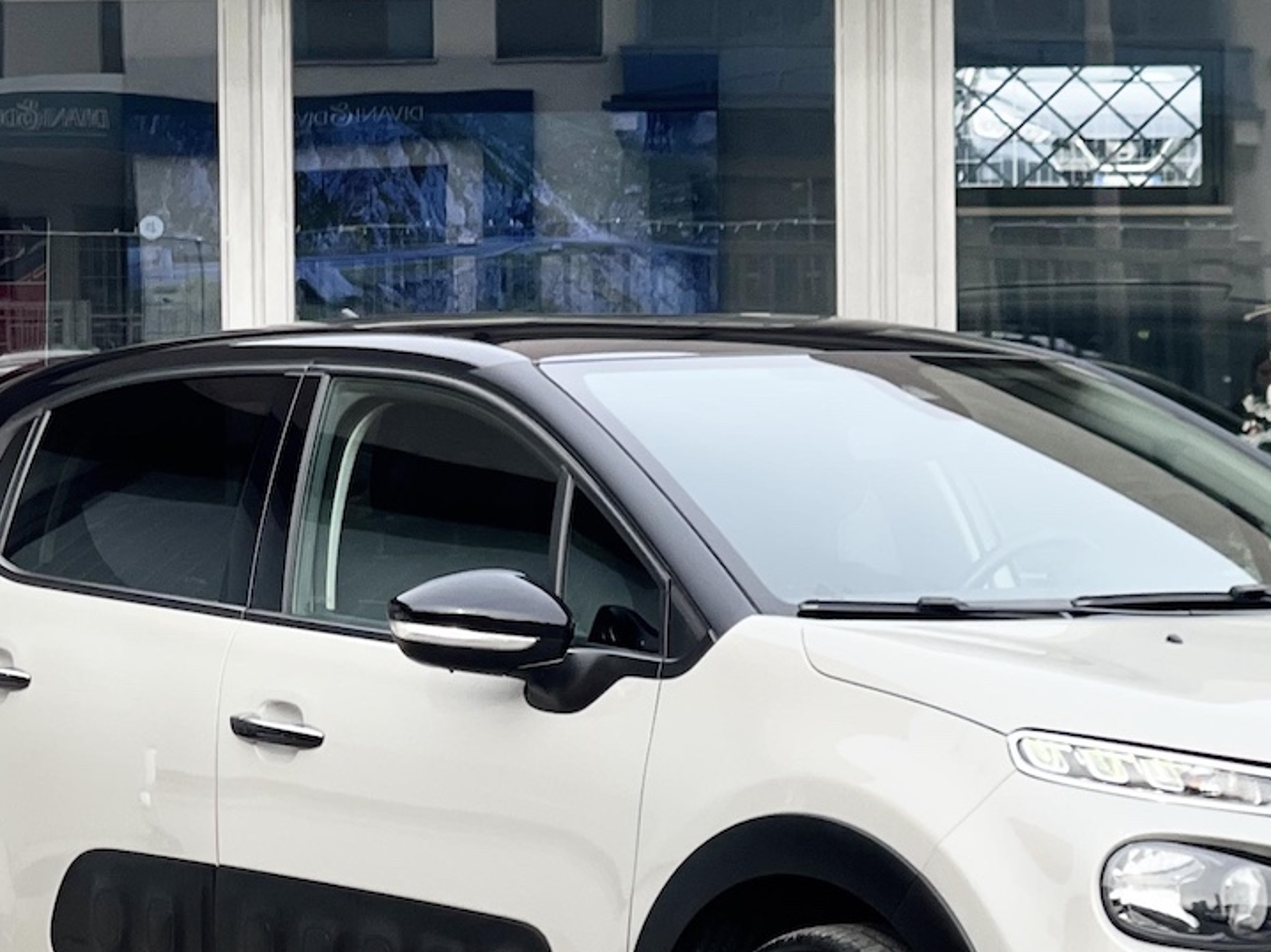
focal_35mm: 139
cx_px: 820
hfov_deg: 14.2
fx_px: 5102
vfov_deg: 10.6
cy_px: 815
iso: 32
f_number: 2.2
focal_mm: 7.5
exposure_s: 1/316
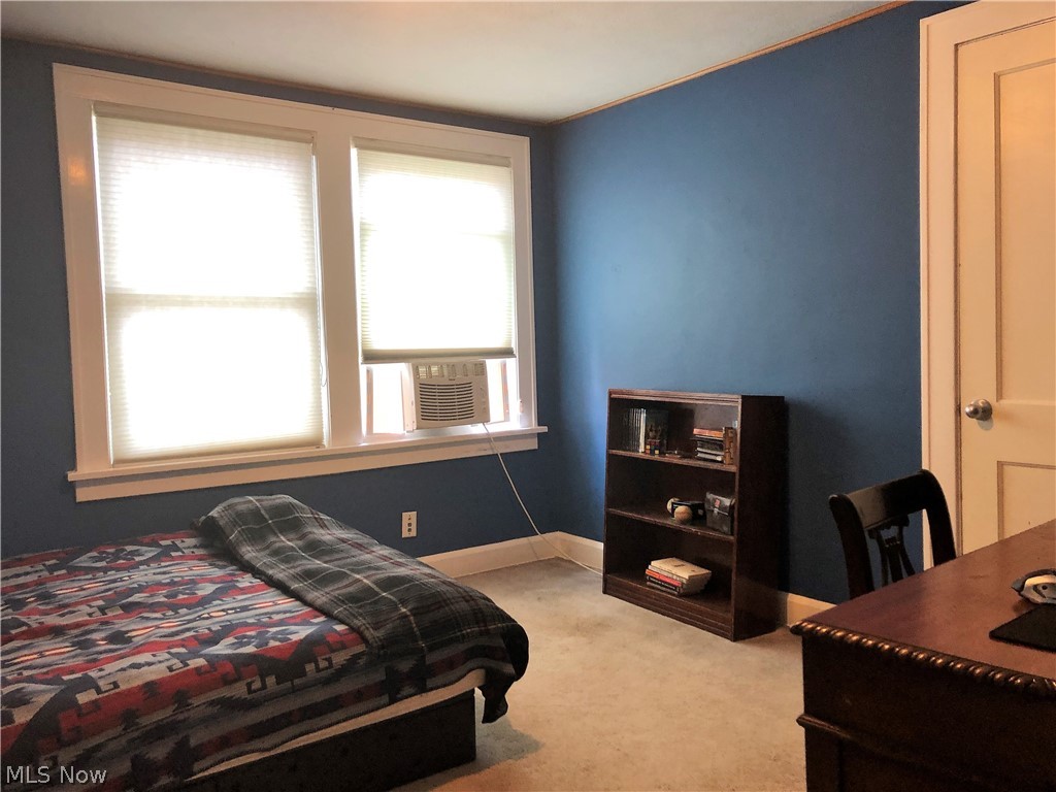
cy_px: 396
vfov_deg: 49.7
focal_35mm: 28
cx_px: 528
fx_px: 854
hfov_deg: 63.4
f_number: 1.8
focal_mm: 3.99
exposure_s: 1/17
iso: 40
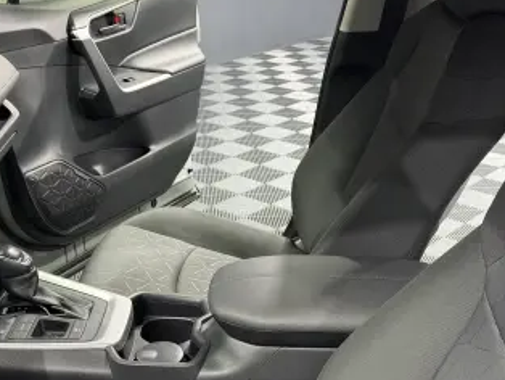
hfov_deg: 34.9
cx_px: 259
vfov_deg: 26.6
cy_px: 203
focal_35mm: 55
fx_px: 803
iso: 320
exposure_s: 1/33
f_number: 1.78
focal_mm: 6.76
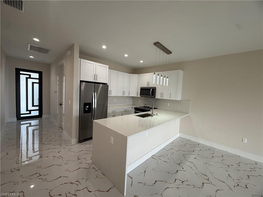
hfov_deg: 102.1
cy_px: 98
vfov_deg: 85.7
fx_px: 106
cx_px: 132
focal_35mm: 14
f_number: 2.2
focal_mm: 2.22
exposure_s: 1/120
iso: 100
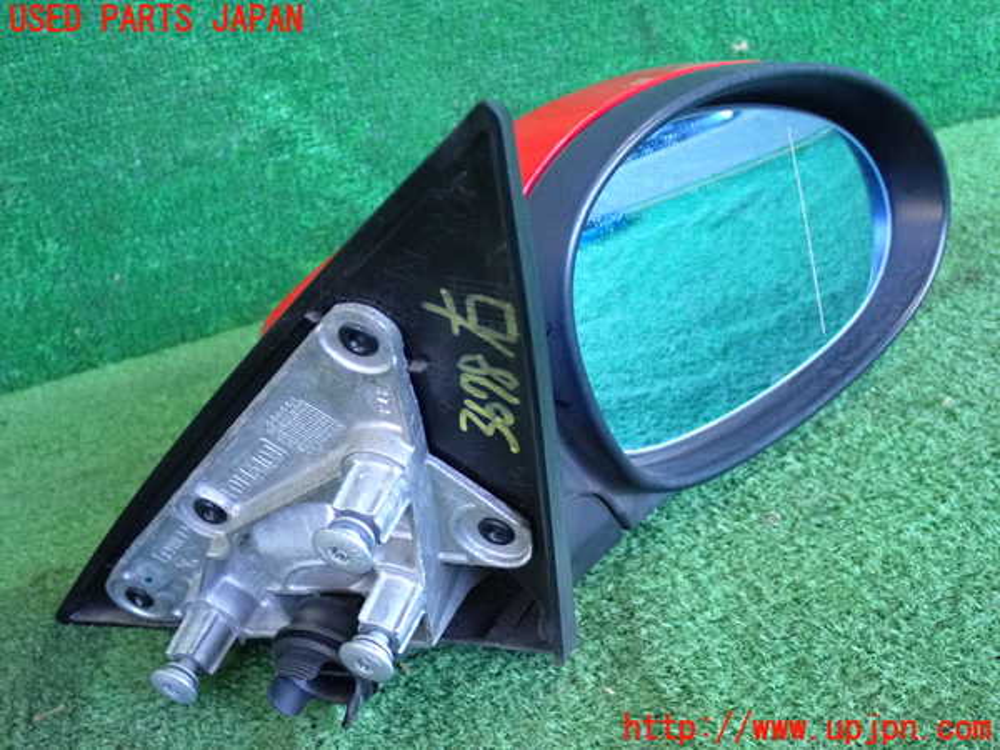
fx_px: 1358
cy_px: 375
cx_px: 500
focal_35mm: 47
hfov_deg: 40.4
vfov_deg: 30.9
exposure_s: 1/125
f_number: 3.1
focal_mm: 8.4
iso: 1600
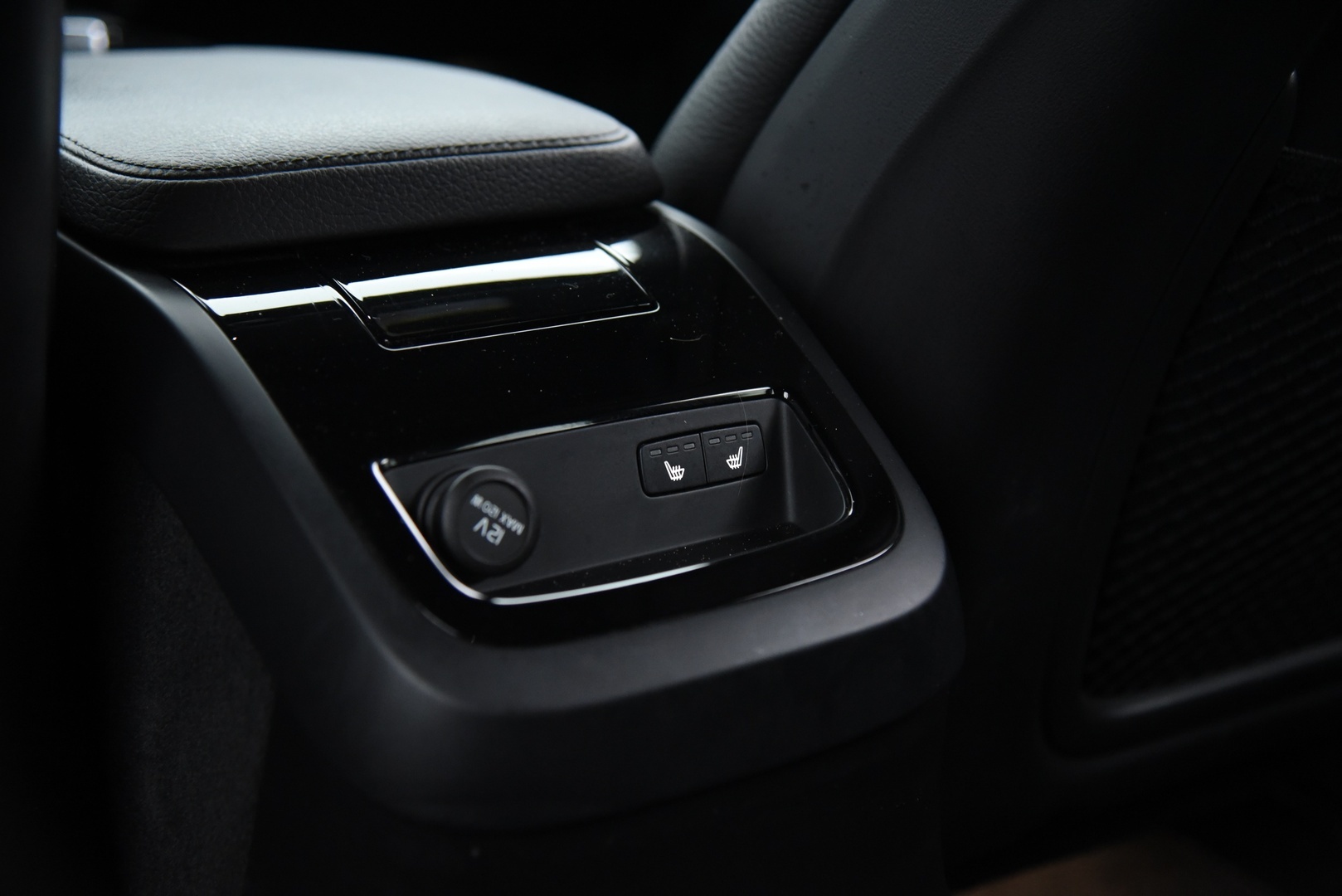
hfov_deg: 38.2
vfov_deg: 26.0
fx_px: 1939
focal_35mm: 52
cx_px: 671
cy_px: 448
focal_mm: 52
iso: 4000
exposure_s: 1/15
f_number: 4
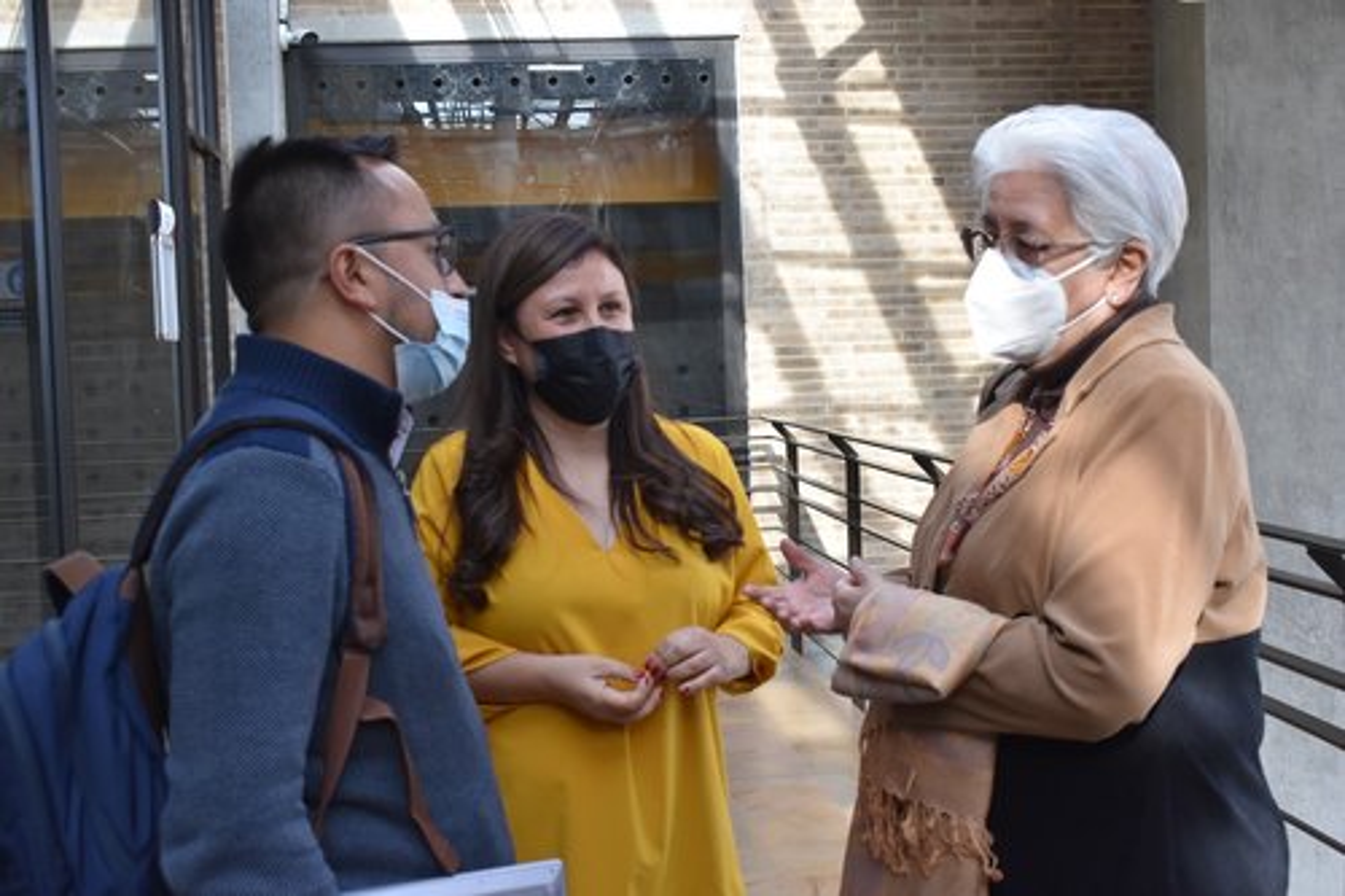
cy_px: 448
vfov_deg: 28.1
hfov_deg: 41.1
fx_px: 1793
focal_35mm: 48
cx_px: 672
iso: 800
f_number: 8
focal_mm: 32
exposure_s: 1/250
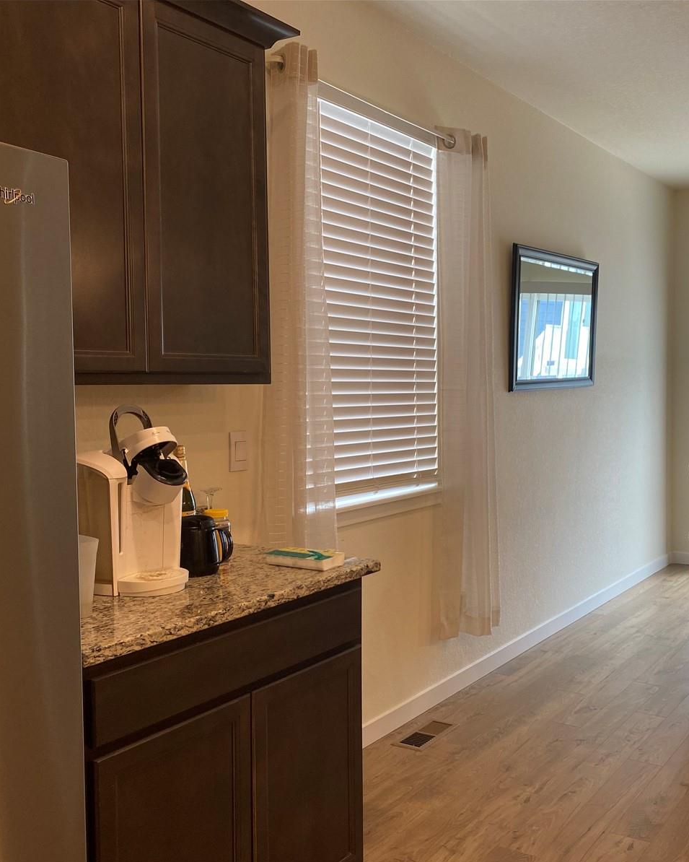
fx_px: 867
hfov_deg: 42.4
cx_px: 494
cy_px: 432
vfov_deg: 52.8
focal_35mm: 34
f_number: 1.8
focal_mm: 4.25
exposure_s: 1/60
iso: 64
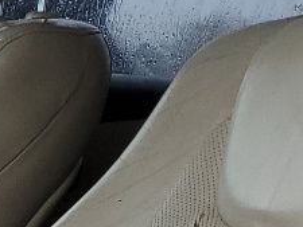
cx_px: -407
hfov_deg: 9.6
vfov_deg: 7.9
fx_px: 1620
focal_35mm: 185
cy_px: 348
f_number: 1.5
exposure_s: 1/141
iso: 50
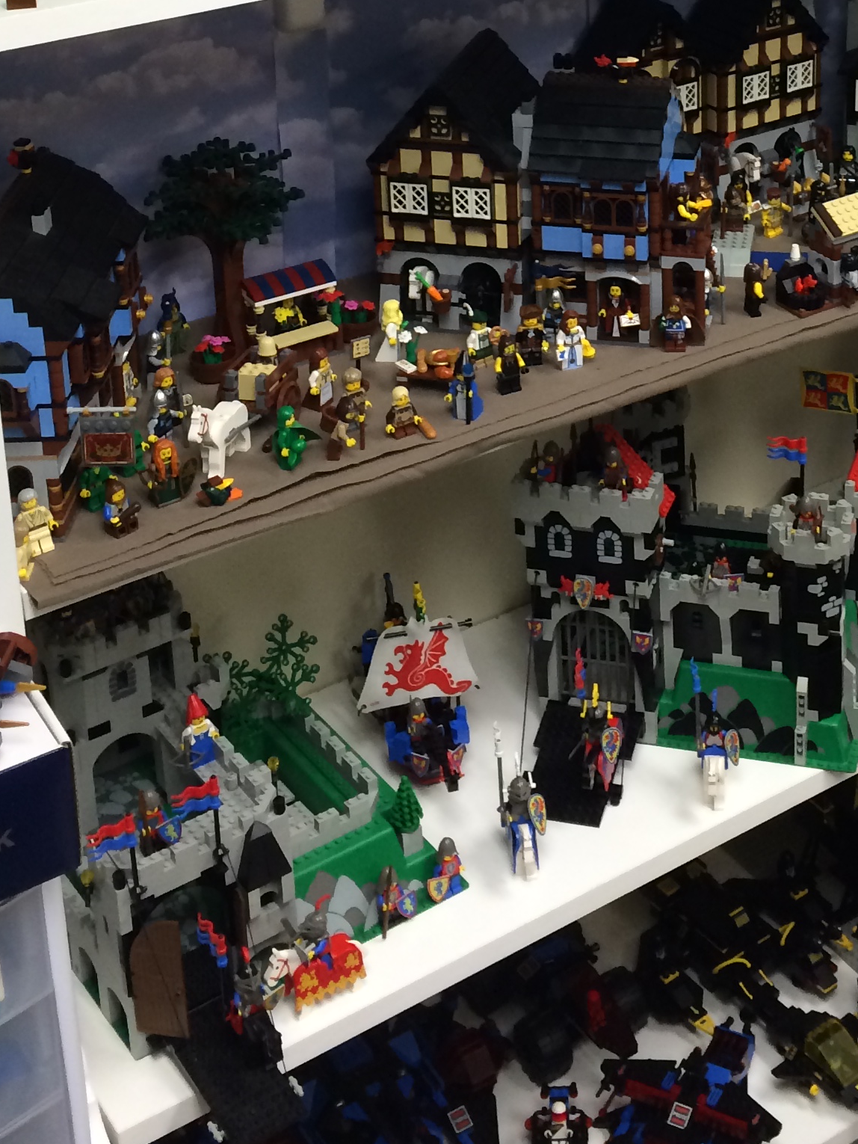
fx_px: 2115
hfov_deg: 22.7
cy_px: 59
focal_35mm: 64
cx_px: 665
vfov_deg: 28.8
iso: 64
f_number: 2.2
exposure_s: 1/30
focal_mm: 4.12
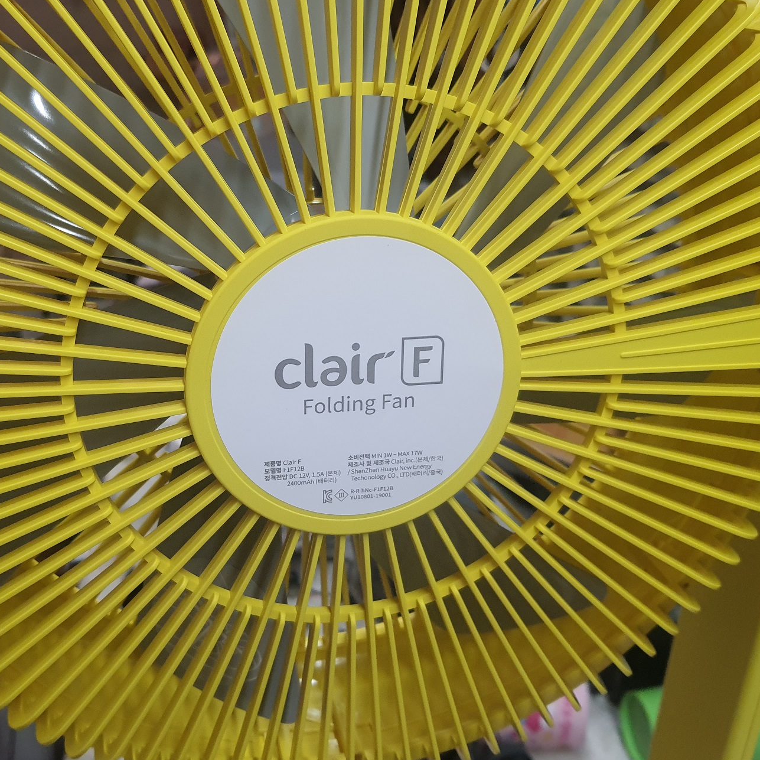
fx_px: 894
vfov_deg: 45.9
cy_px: 331
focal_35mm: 36
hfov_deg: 45.7
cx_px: 289
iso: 200
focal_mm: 4.32
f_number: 1.7
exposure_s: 1/100
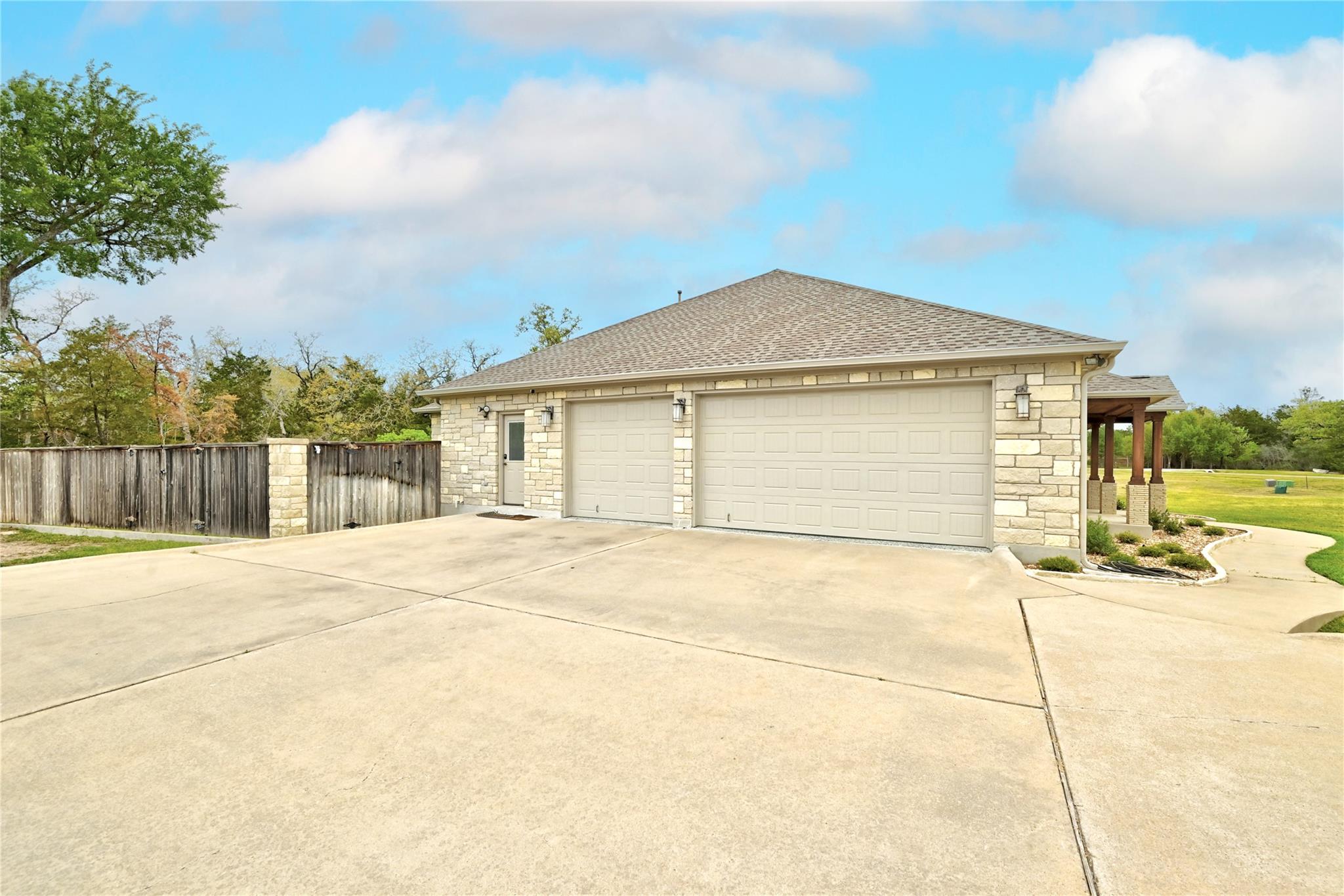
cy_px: 448
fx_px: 523
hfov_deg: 104.3
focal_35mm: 14
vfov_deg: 81.2
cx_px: 672
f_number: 10
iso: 400
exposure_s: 1/200
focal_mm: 14
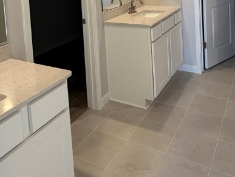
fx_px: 251
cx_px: 120
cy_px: -18
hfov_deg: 50.1
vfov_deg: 33.7
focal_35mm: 37
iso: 250
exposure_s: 1/120
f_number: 2.2
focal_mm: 2.22
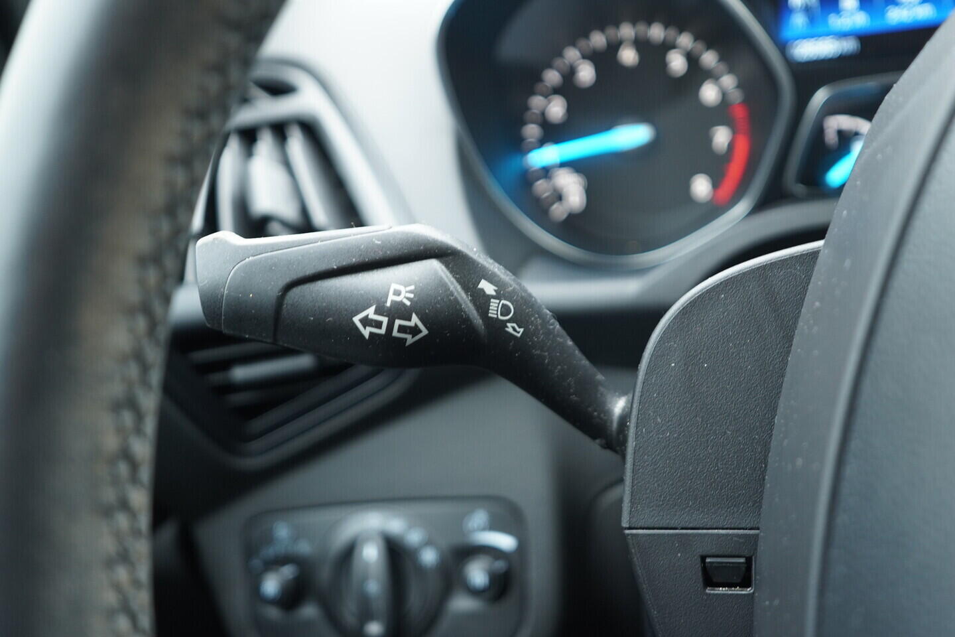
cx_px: 478
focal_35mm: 36
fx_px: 955
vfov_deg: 36.9
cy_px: 318
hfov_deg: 53.1
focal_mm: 24
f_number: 2.8
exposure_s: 1/40
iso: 500
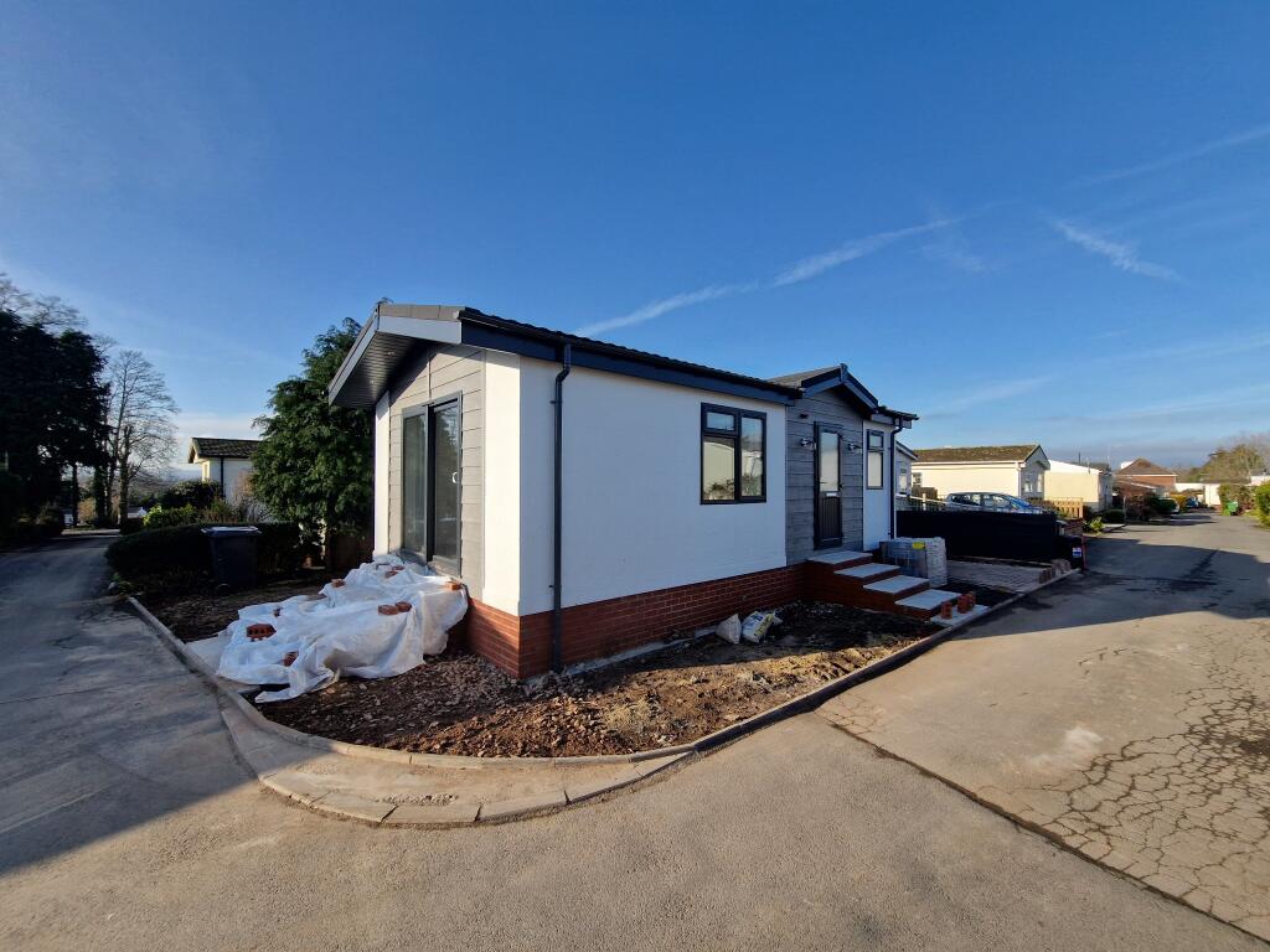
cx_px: 635
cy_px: 476
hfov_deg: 106.2
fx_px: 477
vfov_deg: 89.9
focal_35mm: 13
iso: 50
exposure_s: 1/1680
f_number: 2.2
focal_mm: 2.2
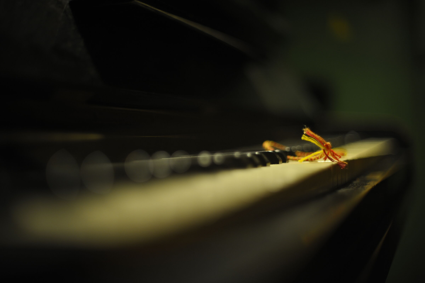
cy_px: 142
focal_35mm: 50
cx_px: 212
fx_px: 590
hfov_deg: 39.6
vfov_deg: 27.0
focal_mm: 50
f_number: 1.4
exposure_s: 1/60
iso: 800
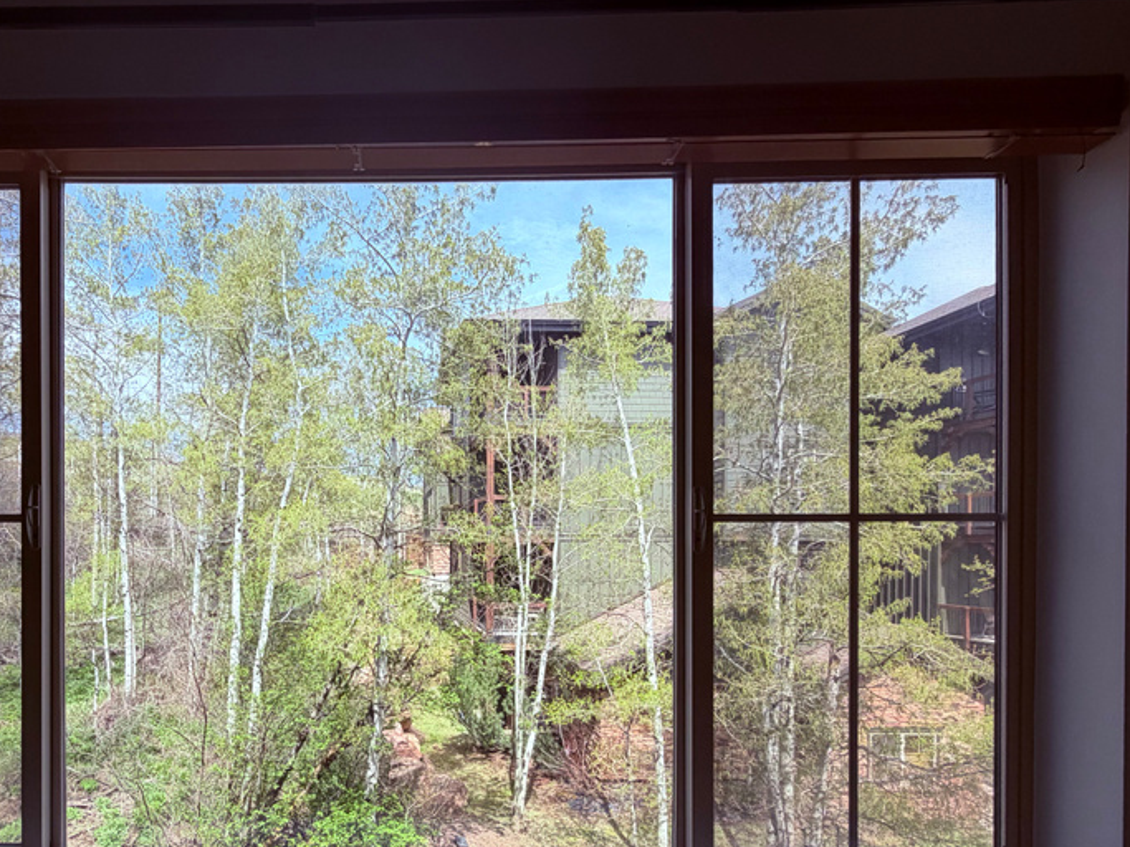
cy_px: 553
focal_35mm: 21
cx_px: 399
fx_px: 685
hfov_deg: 77.0
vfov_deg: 62.1
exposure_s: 1/502
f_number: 2.2
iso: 50
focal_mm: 2.22
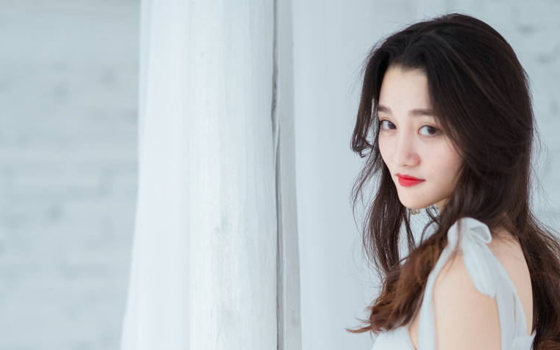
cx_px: 218
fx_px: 2076
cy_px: 205
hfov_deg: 15.3
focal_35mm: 136
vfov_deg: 9.6
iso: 100
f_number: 1.4
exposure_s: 1/500
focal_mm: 85
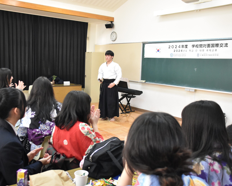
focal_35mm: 35
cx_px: 108
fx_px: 240
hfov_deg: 51.5
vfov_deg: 42.2
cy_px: 95
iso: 4000
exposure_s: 1/160
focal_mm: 20
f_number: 3.5
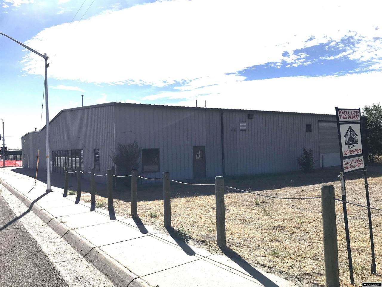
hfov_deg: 63.4
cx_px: 191
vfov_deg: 49.7
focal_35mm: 28
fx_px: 309
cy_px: 144
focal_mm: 3.99
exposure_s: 1/9615
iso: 20
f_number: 1.8
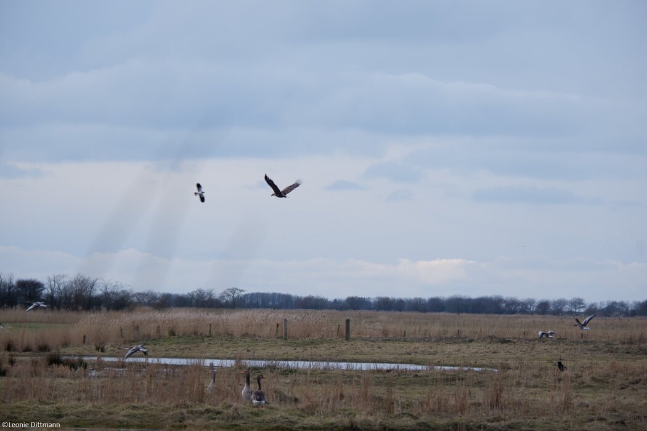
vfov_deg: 4.0
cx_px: 324
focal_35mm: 345
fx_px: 6200
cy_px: 216
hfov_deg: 6.0
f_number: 7.1
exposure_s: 1/210
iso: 200
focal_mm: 230
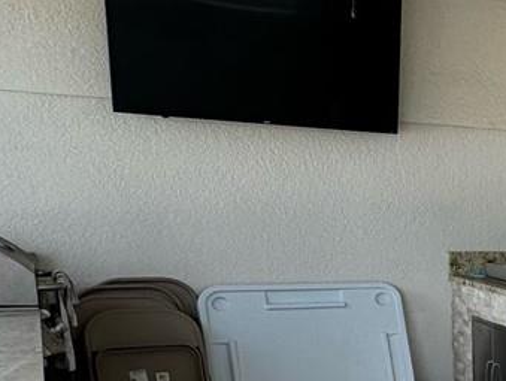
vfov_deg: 21.4
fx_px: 966
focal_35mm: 66
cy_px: 393
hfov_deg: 21.8
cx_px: 846
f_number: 2.2
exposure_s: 1/193
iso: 40
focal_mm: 2.22
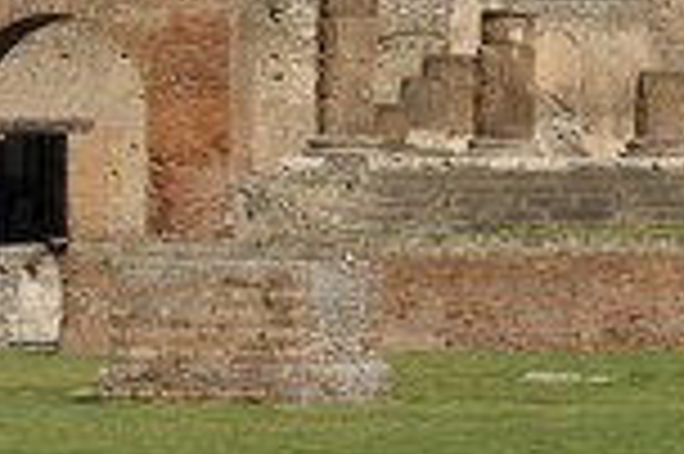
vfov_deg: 4.7
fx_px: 5523
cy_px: -90
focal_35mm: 291
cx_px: 938
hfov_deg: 7.0
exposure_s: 1/60
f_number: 17
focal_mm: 70
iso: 100
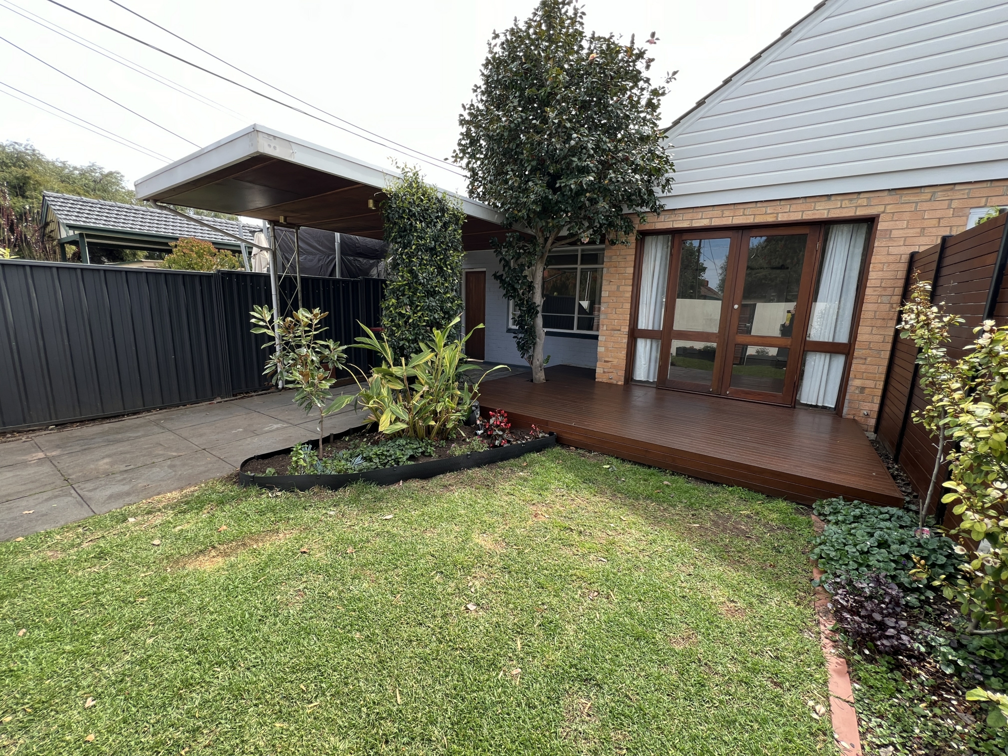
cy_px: 378
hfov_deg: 106.2
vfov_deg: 89.9
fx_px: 379
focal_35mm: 13
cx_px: 504
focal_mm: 1.57
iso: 32
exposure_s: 1/175
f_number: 1.8
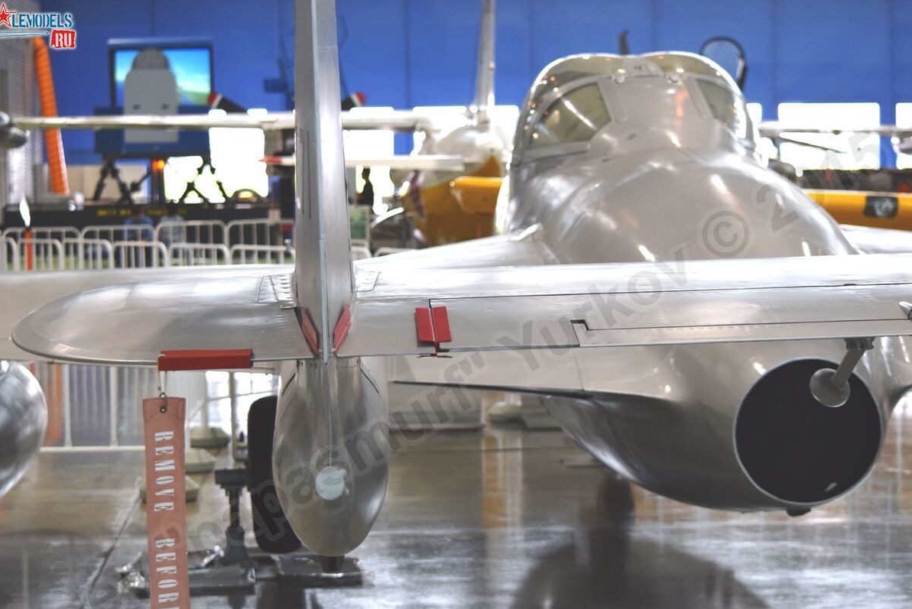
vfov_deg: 15.5
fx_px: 2244
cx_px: 426
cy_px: 319
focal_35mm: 89
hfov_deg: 23.0
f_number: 4.5
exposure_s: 1/60
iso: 800
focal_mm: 55
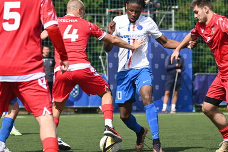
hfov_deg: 9.9
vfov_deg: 6.6
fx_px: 1322
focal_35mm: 209
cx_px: 124
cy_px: 81
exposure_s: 1/4000
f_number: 4
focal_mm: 125
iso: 900
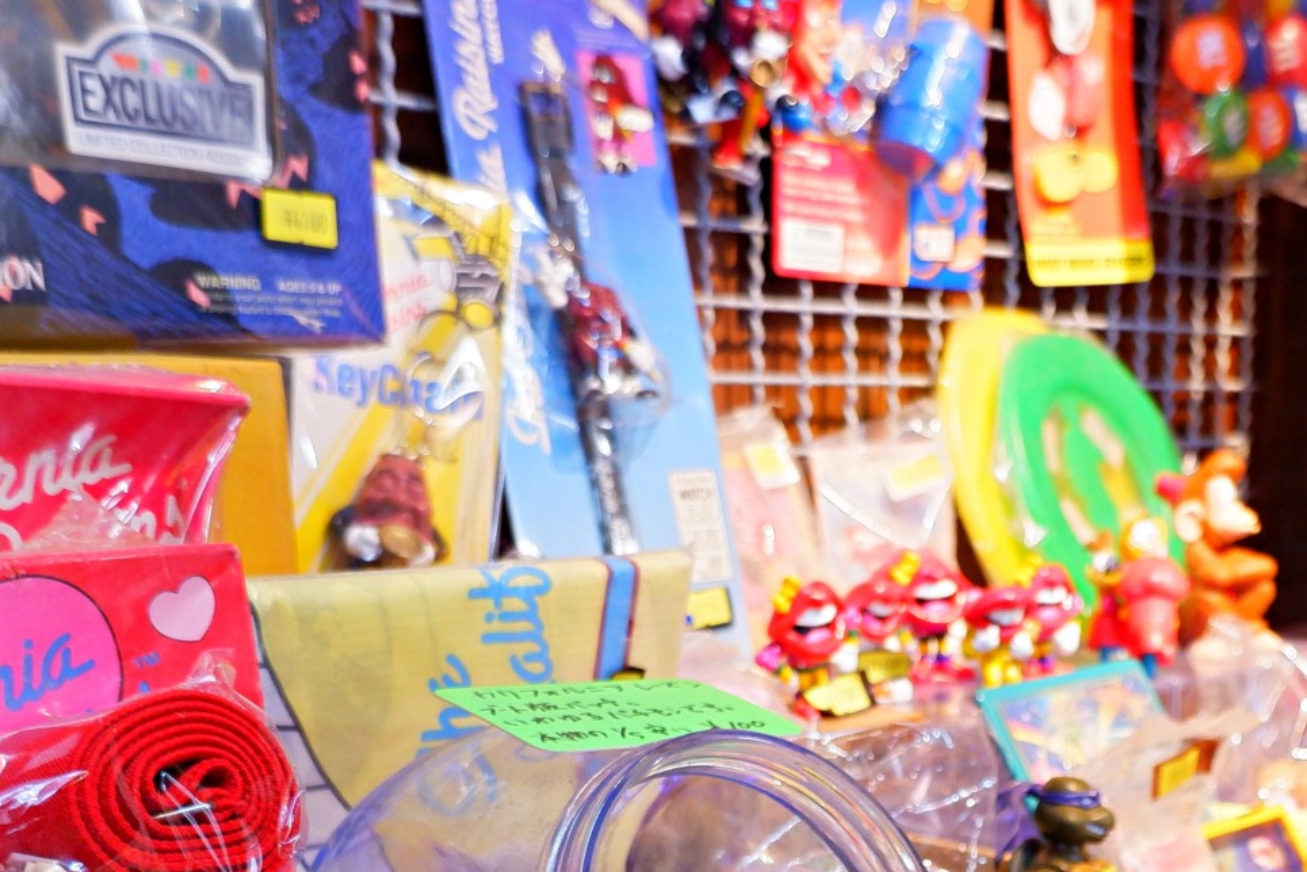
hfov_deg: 31.9
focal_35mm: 61
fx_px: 2215
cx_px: 1071
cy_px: 1110
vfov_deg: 20.5
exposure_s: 1/34
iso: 640
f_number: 3.5
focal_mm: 15
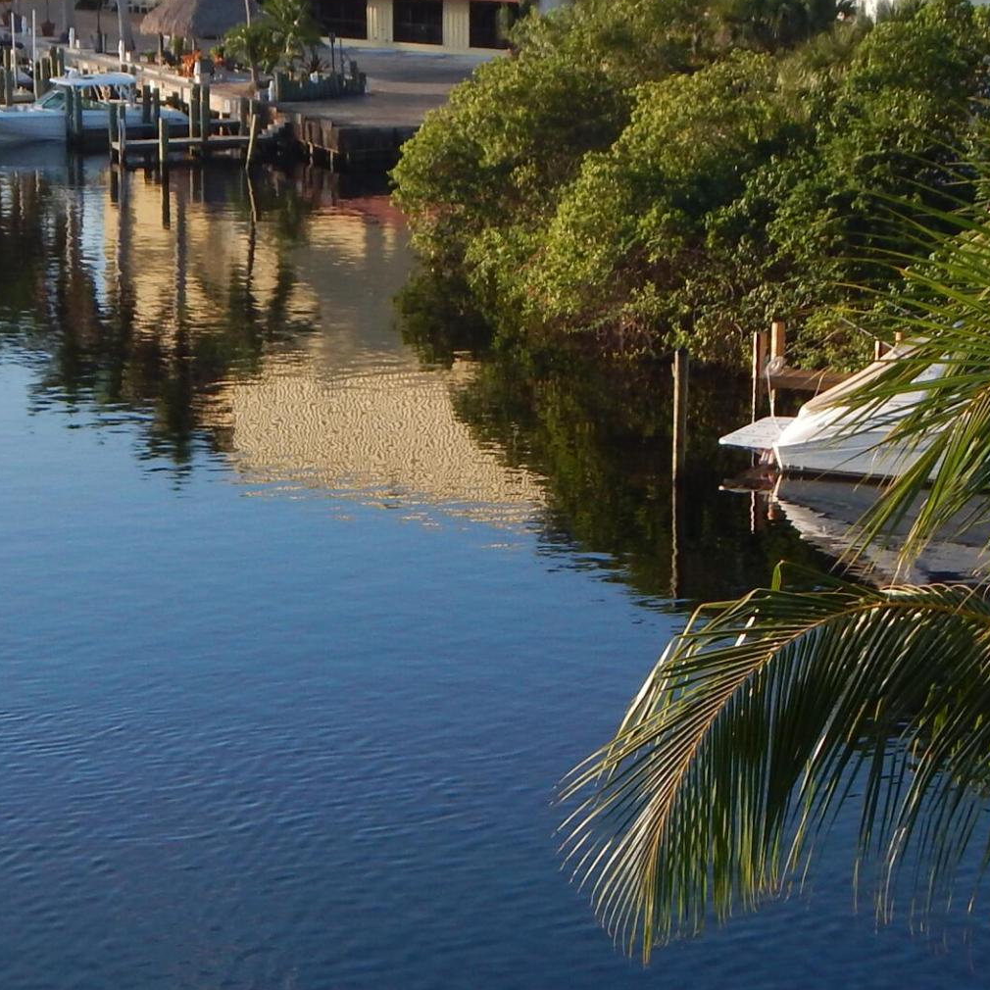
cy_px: 497
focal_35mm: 121
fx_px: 3915
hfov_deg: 14.4
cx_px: 544
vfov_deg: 14.4
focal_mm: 8.6
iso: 125
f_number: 3.7
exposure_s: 1/500
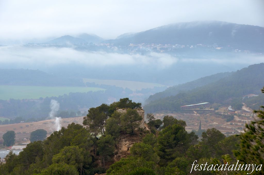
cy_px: 88
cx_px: 132
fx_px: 571
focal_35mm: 78
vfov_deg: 17.4
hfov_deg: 26.0
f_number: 6.3
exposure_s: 1/160
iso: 320
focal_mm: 52
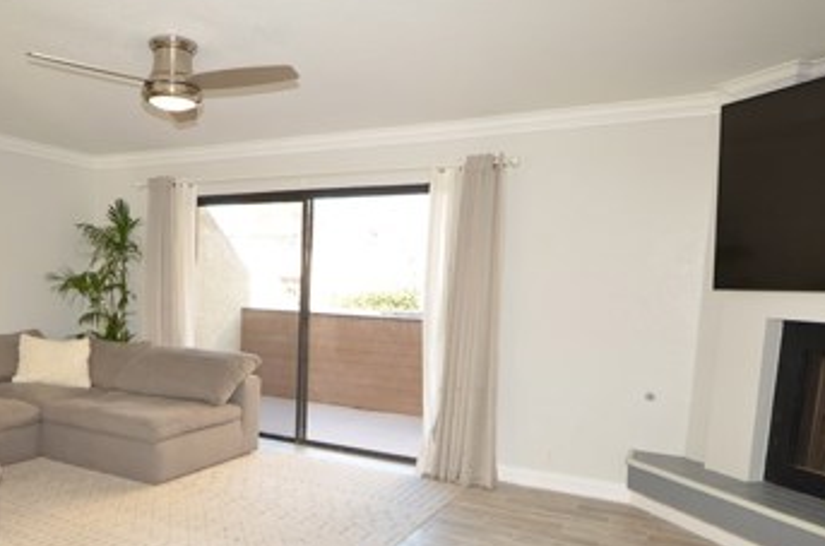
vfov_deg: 44.9
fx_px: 640
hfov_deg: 64.1
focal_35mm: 28
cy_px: 397
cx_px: 281
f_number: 4.5
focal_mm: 10
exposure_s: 1/80
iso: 200
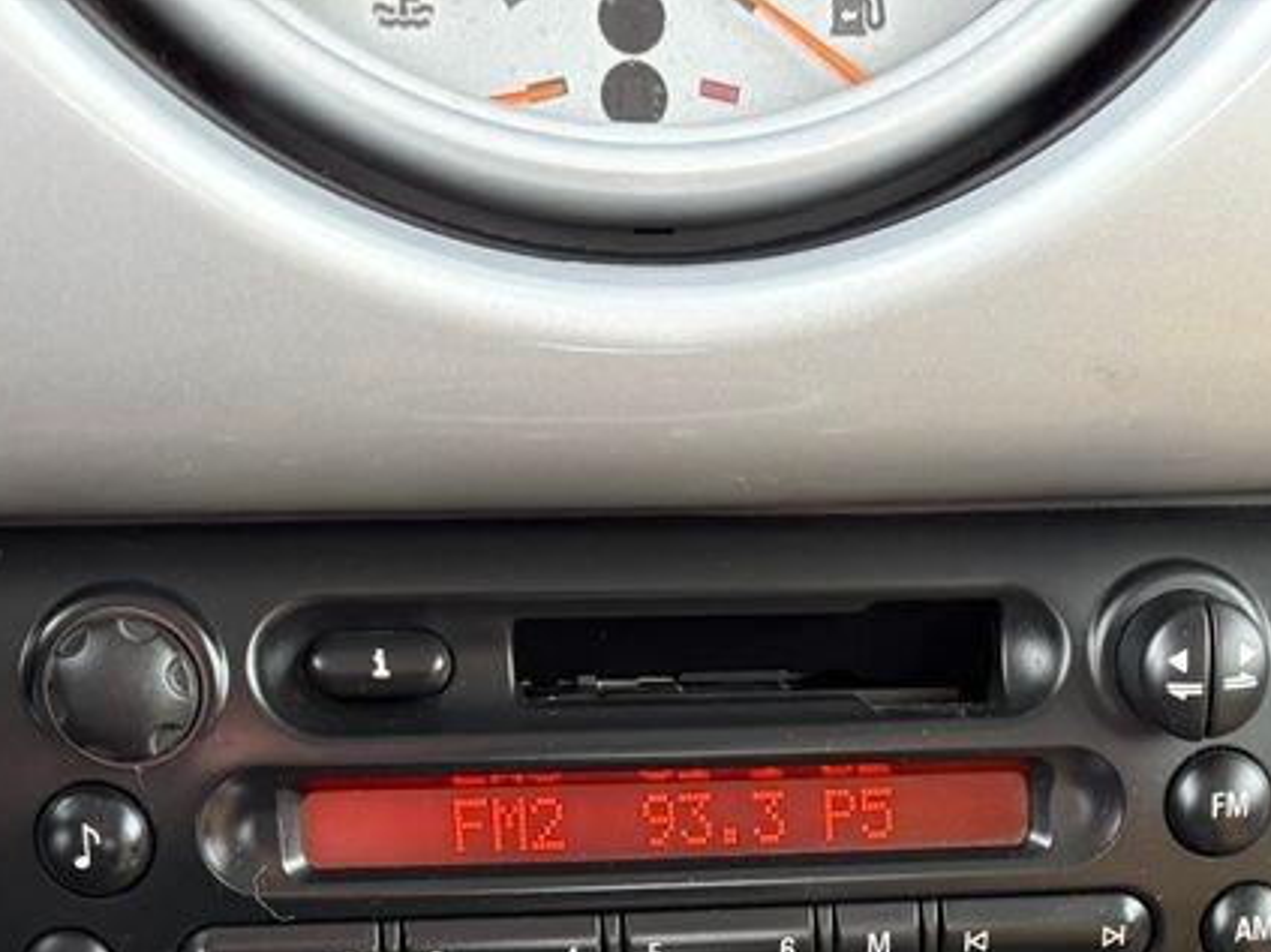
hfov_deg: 30.4
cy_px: 1150
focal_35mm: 63
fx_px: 2313
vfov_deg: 21.6
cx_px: 874
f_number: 1.6
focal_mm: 5.96
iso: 250
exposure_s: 1/59
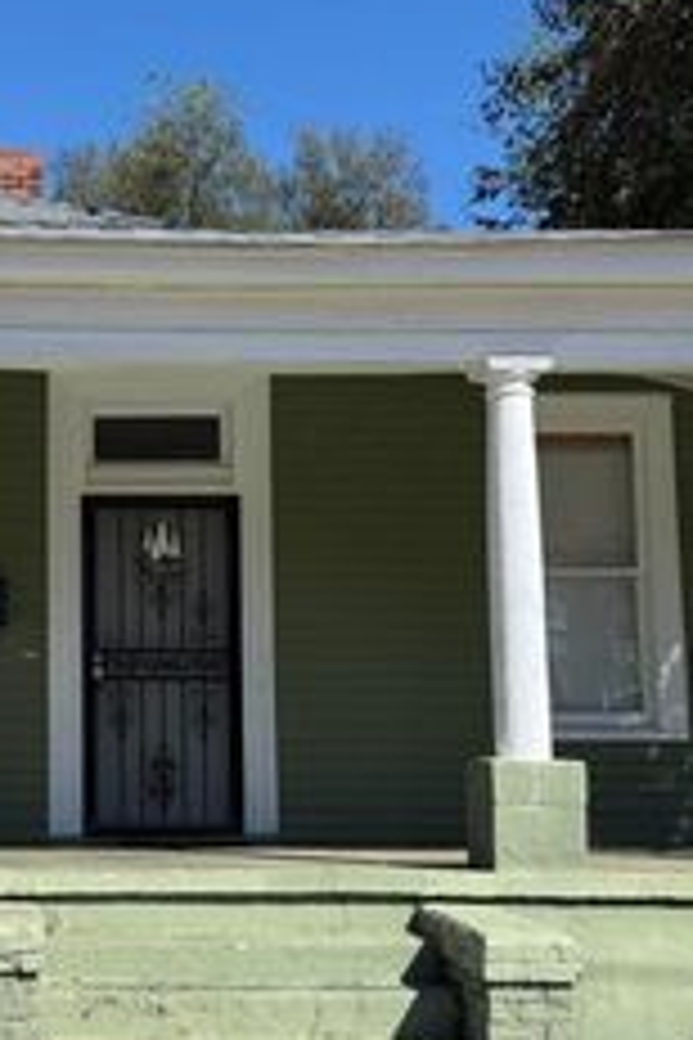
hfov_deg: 24.4
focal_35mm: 54
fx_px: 1559
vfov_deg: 36.8
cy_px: 570
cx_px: 72
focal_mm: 6.76
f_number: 1.78
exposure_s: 1/4405
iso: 80
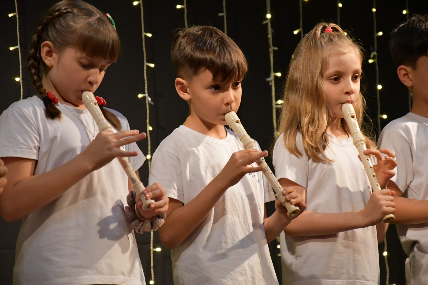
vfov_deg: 7.9
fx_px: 2069
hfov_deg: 11.8
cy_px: 142
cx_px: 214
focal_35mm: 174
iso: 5600
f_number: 5.6
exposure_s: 1/125
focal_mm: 116
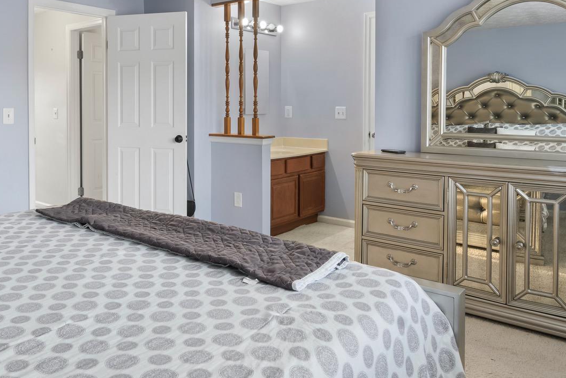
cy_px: 111
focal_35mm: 31
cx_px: 192
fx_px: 487
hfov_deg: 59.0
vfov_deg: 41.5
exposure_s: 1/5
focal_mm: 16
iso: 500
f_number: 8
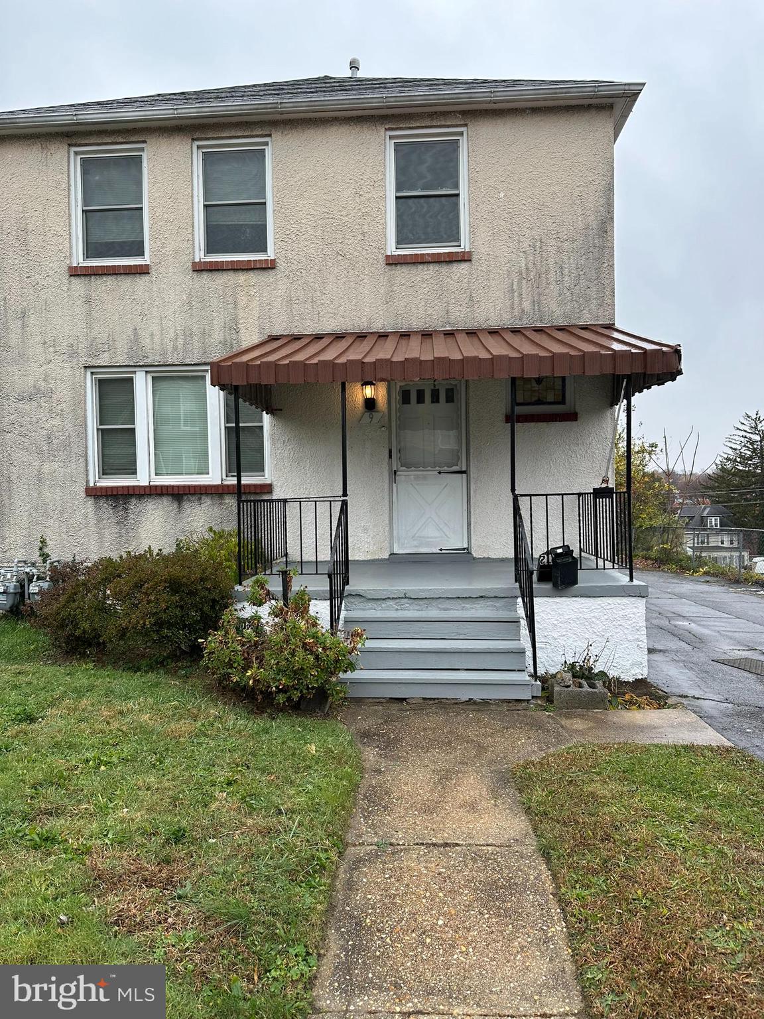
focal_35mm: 24
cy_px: 510
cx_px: 382
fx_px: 706
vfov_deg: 71.6
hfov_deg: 56.8
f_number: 1.78
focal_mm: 6.86
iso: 80
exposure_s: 1/580
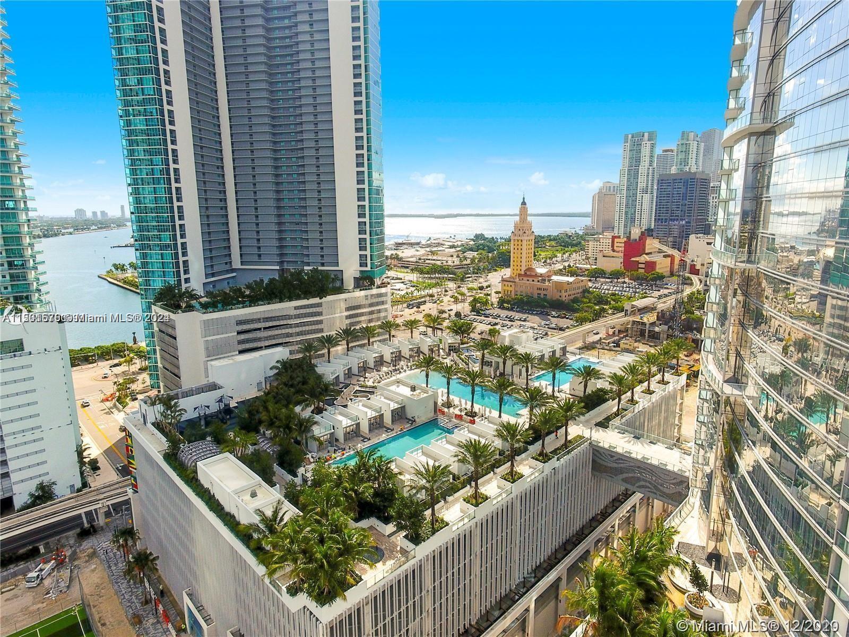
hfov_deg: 81.7
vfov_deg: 66.0
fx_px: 491
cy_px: 318
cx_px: 424
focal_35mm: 20
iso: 100
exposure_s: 1/1100
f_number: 2.8
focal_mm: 3.61
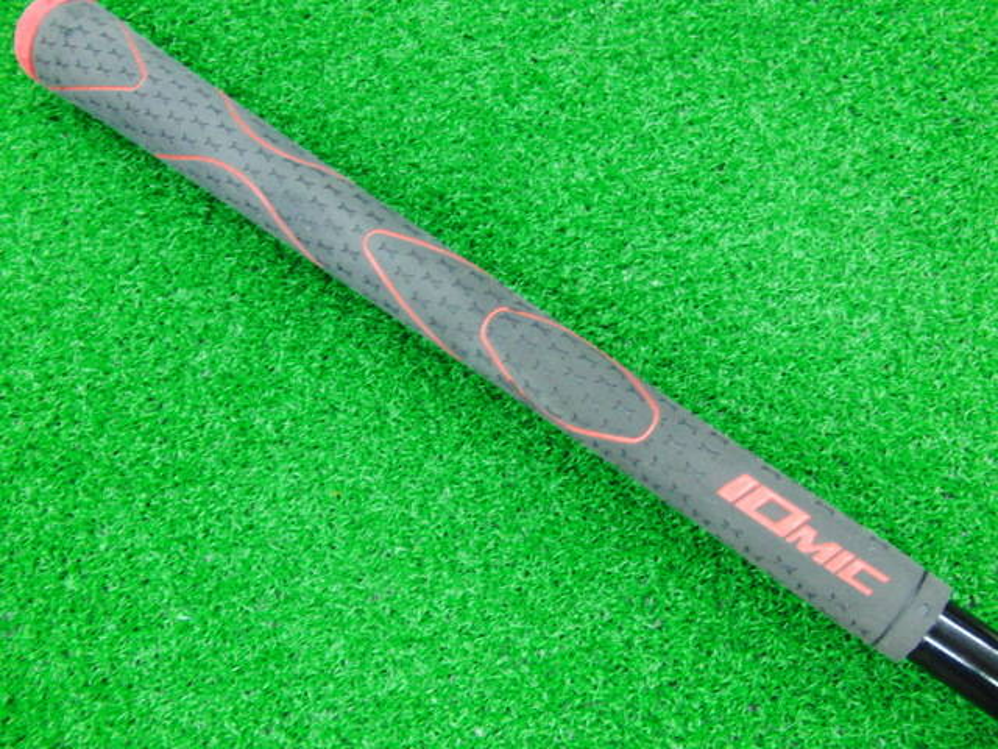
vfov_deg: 38.7
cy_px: 374
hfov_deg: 50.1
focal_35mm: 37
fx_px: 1067
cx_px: 499
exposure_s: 1/20
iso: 400
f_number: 3.6
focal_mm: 6.42
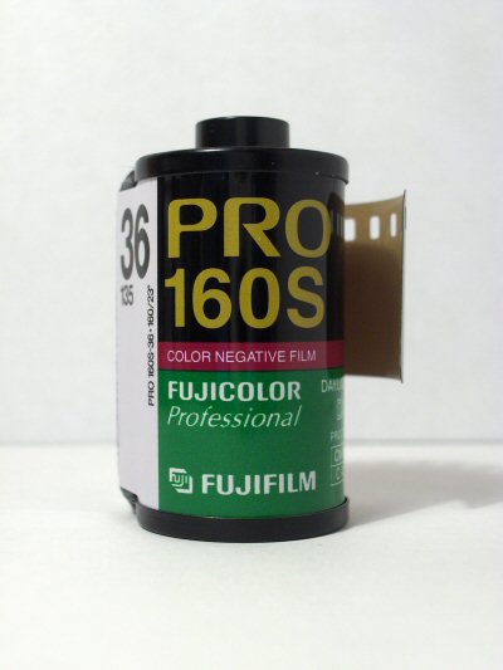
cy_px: 335
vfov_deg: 31.2
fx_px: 1201
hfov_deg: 23.7
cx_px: 252
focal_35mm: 62
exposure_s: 1/39.3
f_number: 3.5
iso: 100
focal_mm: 10.19
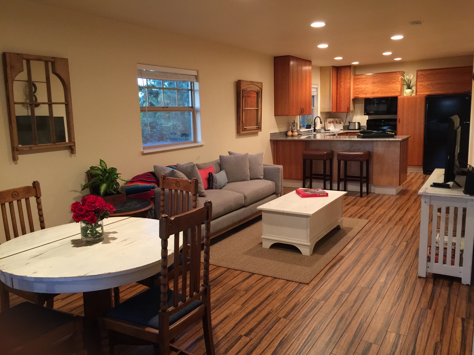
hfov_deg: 61.7
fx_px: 397
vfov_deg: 48.2
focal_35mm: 29
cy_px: 178
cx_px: 237
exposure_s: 1/10
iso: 125
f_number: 2.2
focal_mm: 4.15
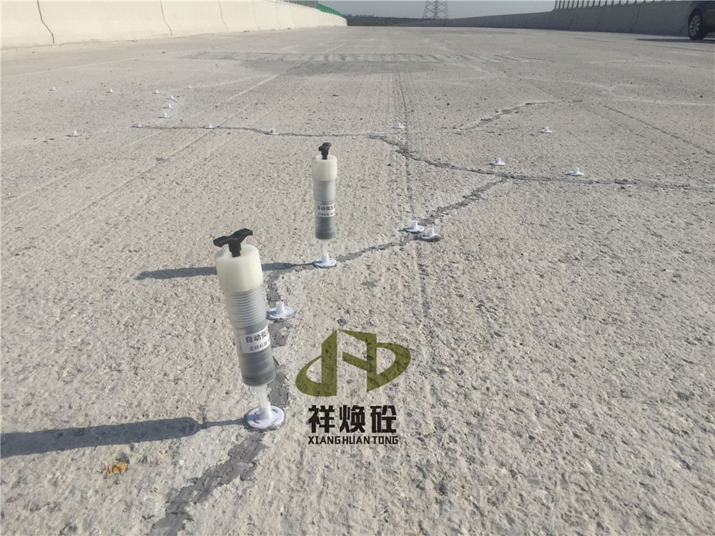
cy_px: 268
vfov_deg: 48.2
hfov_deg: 61.7
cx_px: 358
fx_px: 599
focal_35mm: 29
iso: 32
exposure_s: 1/4950
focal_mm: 4.15
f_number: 2.2
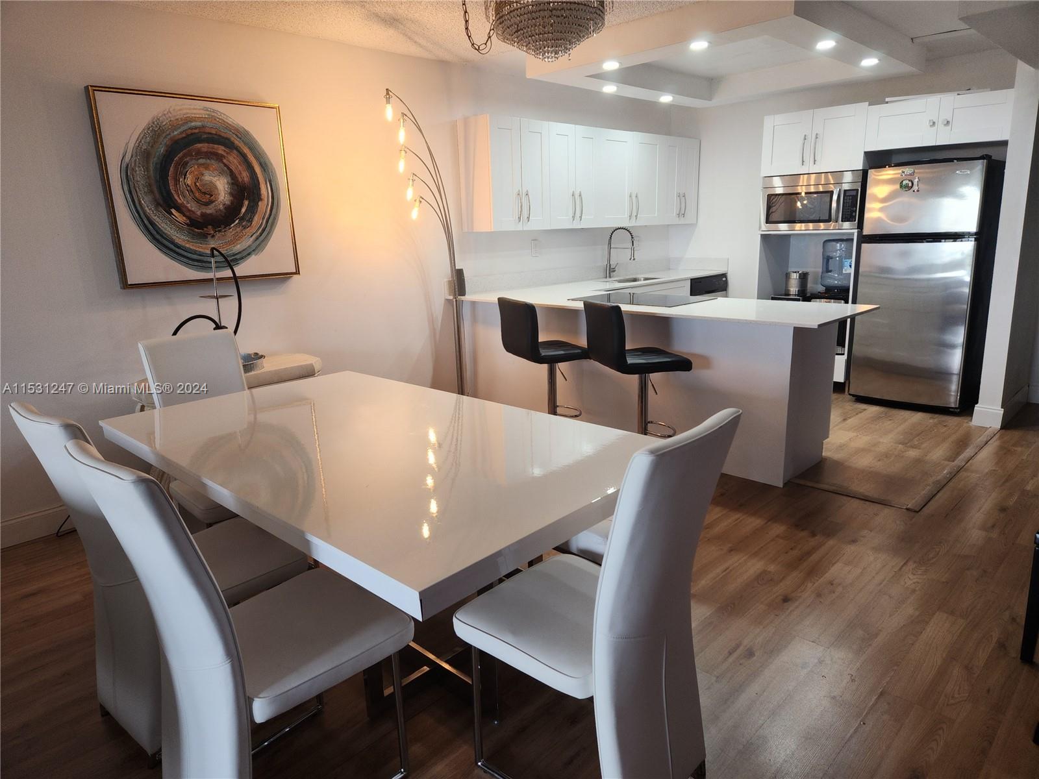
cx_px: 520
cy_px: 390
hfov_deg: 73.9
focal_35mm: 23
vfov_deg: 58.9
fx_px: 690
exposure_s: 1/120
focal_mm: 5.4
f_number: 1.8
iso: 125
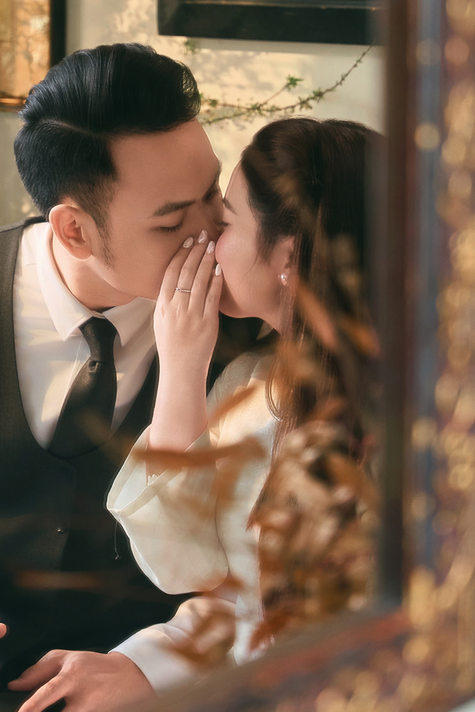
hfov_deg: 9.0
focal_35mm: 152
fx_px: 3008
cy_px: 148
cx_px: 105
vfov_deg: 13.4
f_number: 3.2
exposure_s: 1/125
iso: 640
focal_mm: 70
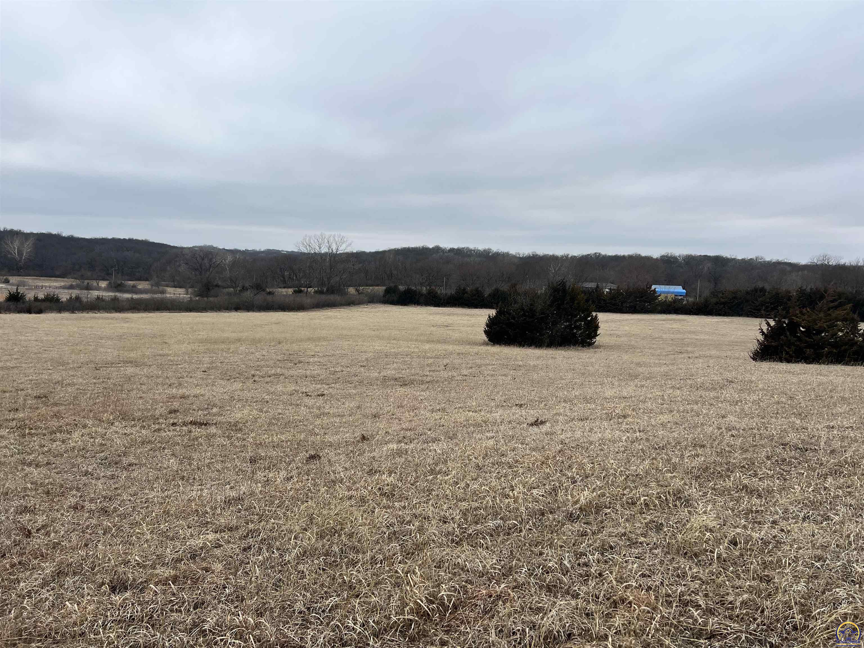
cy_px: 324
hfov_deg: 67.3
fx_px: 649
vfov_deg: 53.1
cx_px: 432
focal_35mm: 26
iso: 50
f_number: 1.5
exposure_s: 1/853
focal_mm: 5.7
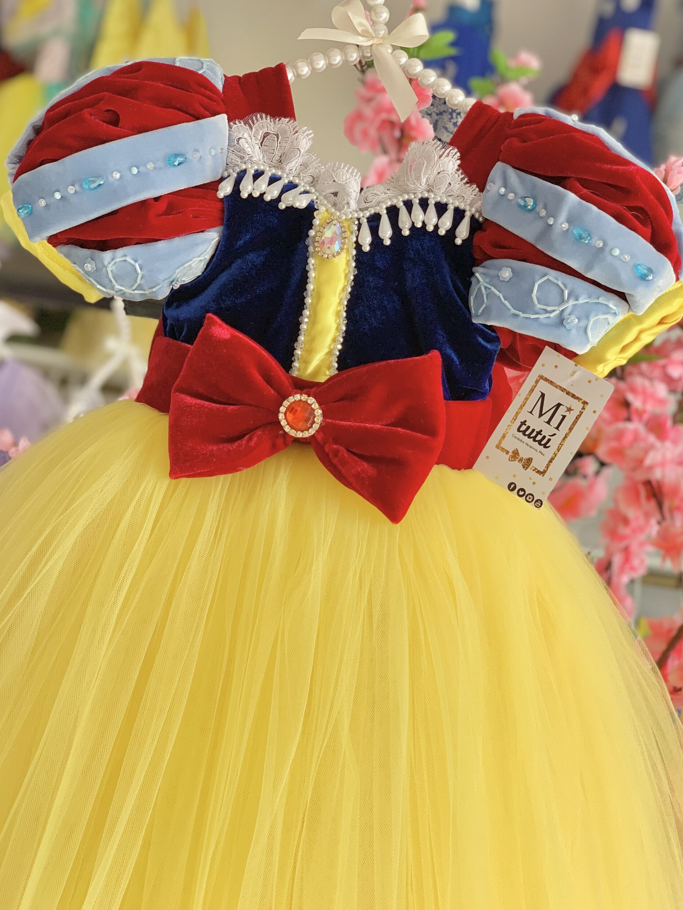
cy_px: 453
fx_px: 1394
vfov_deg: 36.2
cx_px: 338
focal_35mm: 53
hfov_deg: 27.5
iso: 64
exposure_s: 1/122
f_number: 2.4
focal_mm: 6
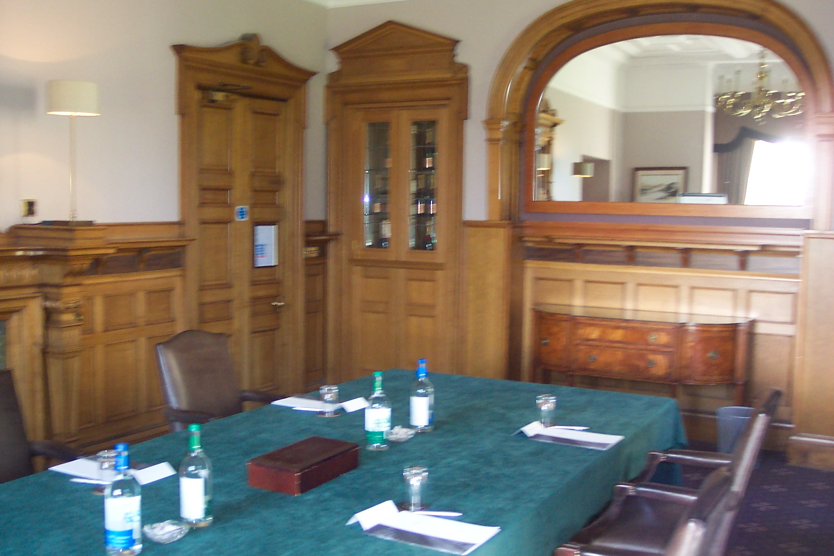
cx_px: 397
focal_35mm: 40
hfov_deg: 48.4
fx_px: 927
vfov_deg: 33.4
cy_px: 283
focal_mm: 8
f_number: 2.8
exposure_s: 1/45
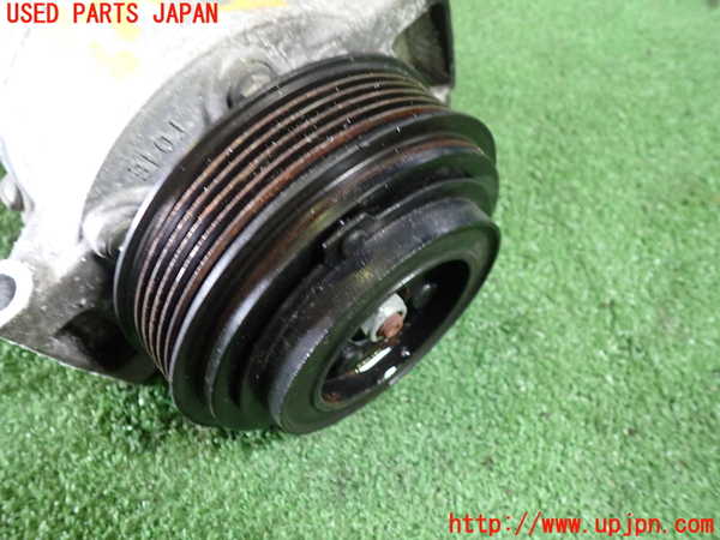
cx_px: 360
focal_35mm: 30
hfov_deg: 60.0
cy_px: 270
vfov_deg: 46.8
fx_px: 624
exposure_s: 1/30
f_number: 2.3
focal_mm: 5.4
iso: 500
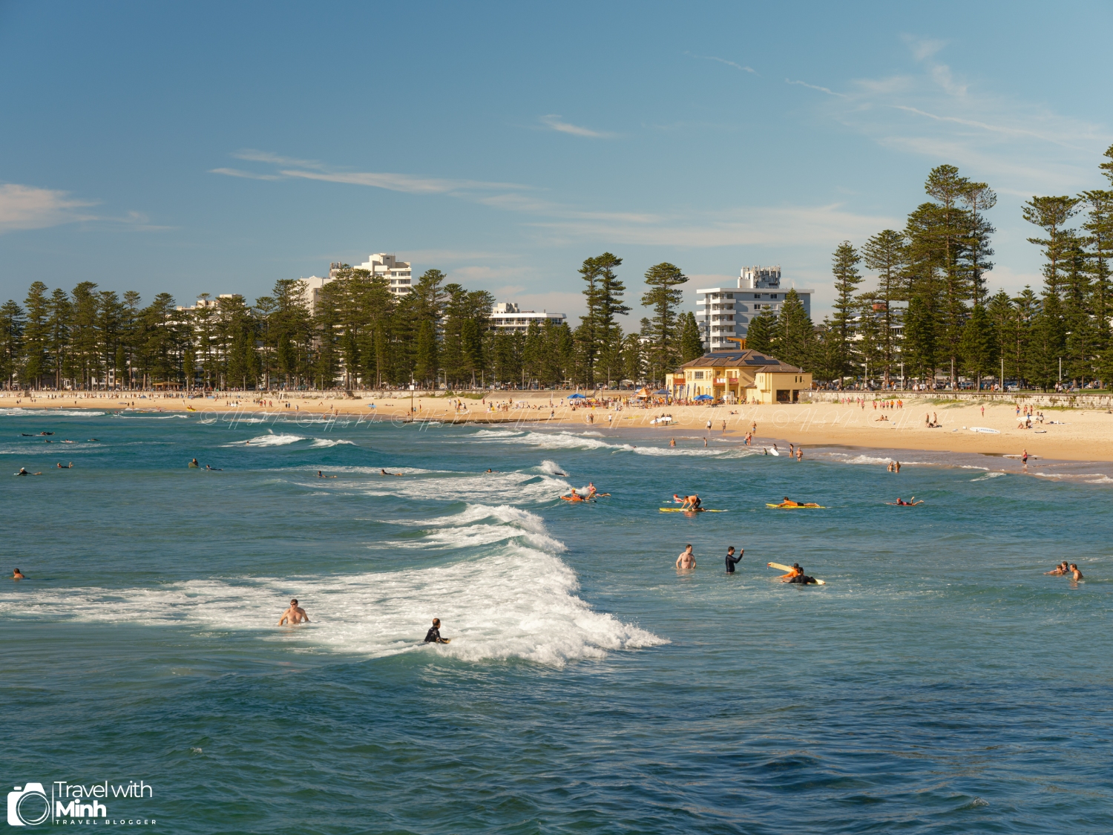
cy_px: 418
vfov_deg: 17.0
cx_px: 556
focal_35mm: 87
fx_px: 2797
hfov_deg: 22.5
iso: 200
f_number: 8
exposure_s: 1/210
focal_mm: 110
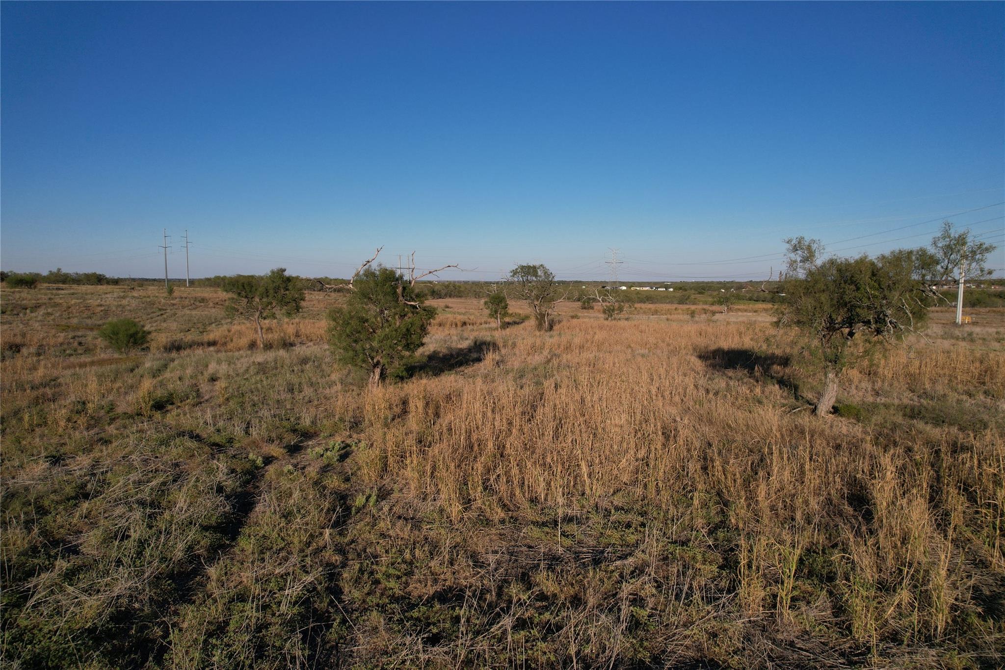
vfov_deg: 57.2
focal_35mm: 22
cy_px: 335
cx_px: 502
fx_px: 614
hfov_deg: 78.6
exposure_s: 1/3200
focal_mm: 8.38
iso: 110
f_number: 2.8
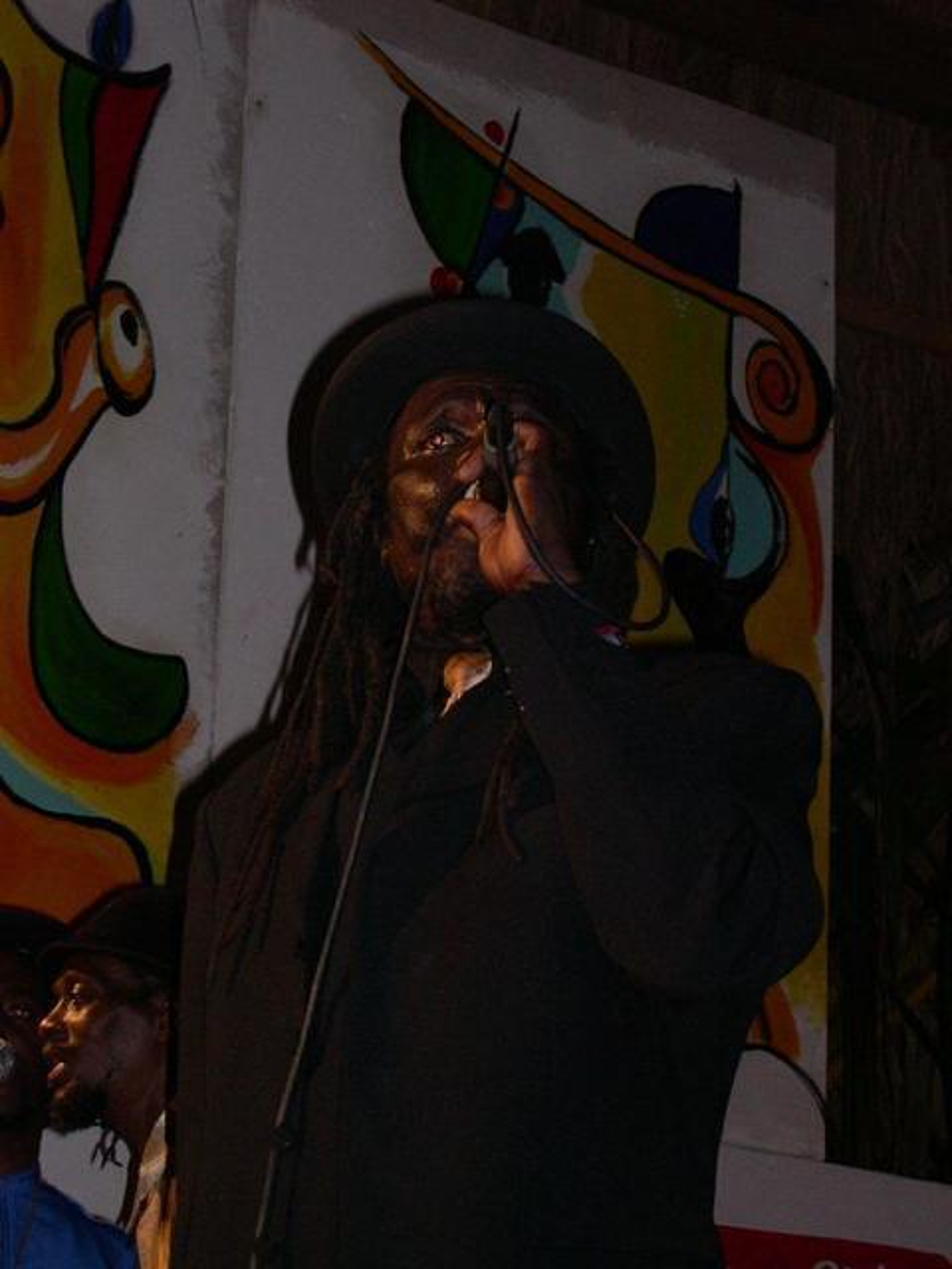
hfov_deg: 13.0
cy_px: 634
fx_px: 4180
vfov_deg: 17.3
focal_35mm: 114
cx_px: 476
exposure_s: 1/60
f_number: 4.9
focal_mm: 24
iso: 400
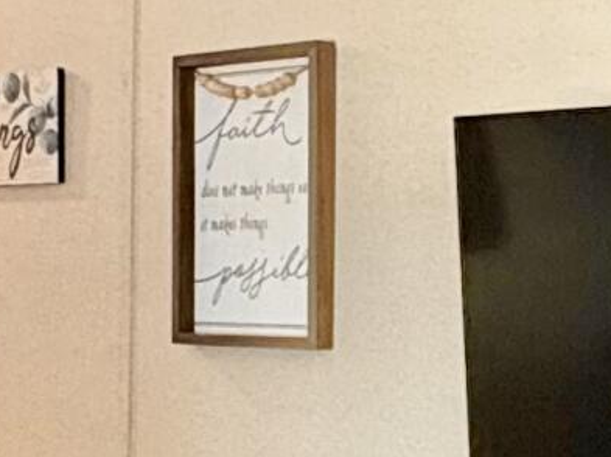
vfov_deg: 13.7
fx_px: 1887
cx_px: 647
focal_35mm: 107
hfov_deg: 17.8
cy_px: 392
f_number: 2.2
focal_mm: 2.22
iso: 640
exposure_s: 1/60
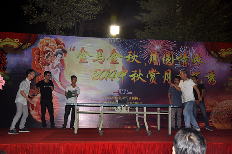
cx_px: 116
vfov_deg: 34.1
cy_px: 77
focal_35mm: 39
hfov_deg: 49.6
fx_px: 251
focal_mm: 26
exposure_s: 1/125
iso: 720
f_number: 4
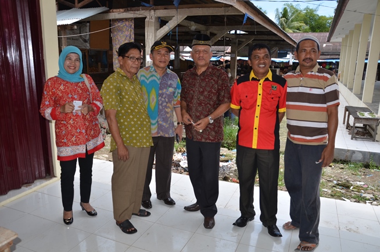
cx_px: 190
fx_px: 284
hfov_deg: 67.5
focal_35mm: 27
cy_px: 126
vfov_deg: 47.7
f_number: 5
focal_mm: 18
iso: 100
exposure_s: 1/250
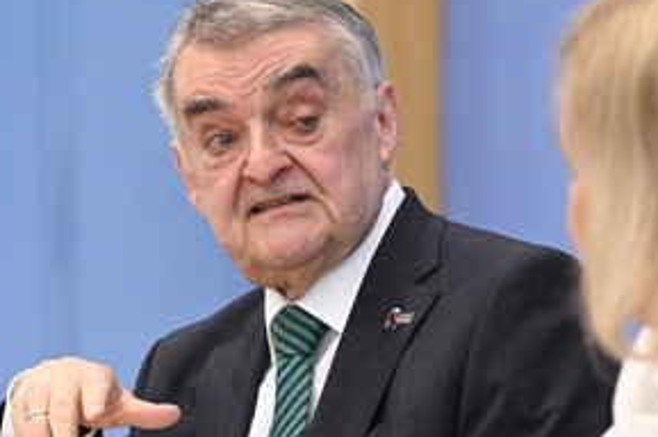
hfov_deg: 7.3
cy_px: 237
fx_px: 5130
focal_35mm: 281
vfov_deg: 4.9
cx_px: 381
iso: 4000
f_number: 5
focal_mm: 180
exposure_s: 1/800
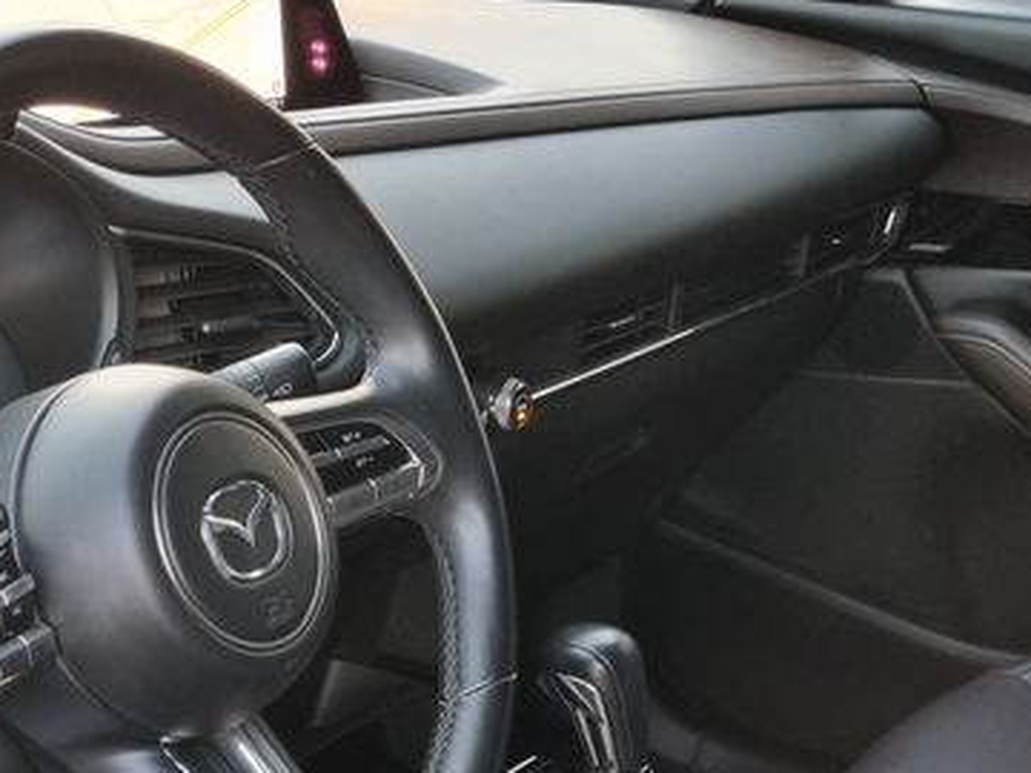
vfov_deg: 19.2
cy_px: 822
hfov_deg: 26.3
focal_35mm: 74
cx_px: 524
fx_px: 2204
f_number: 1.8
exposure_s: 1/60
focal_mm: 5.4
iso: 320
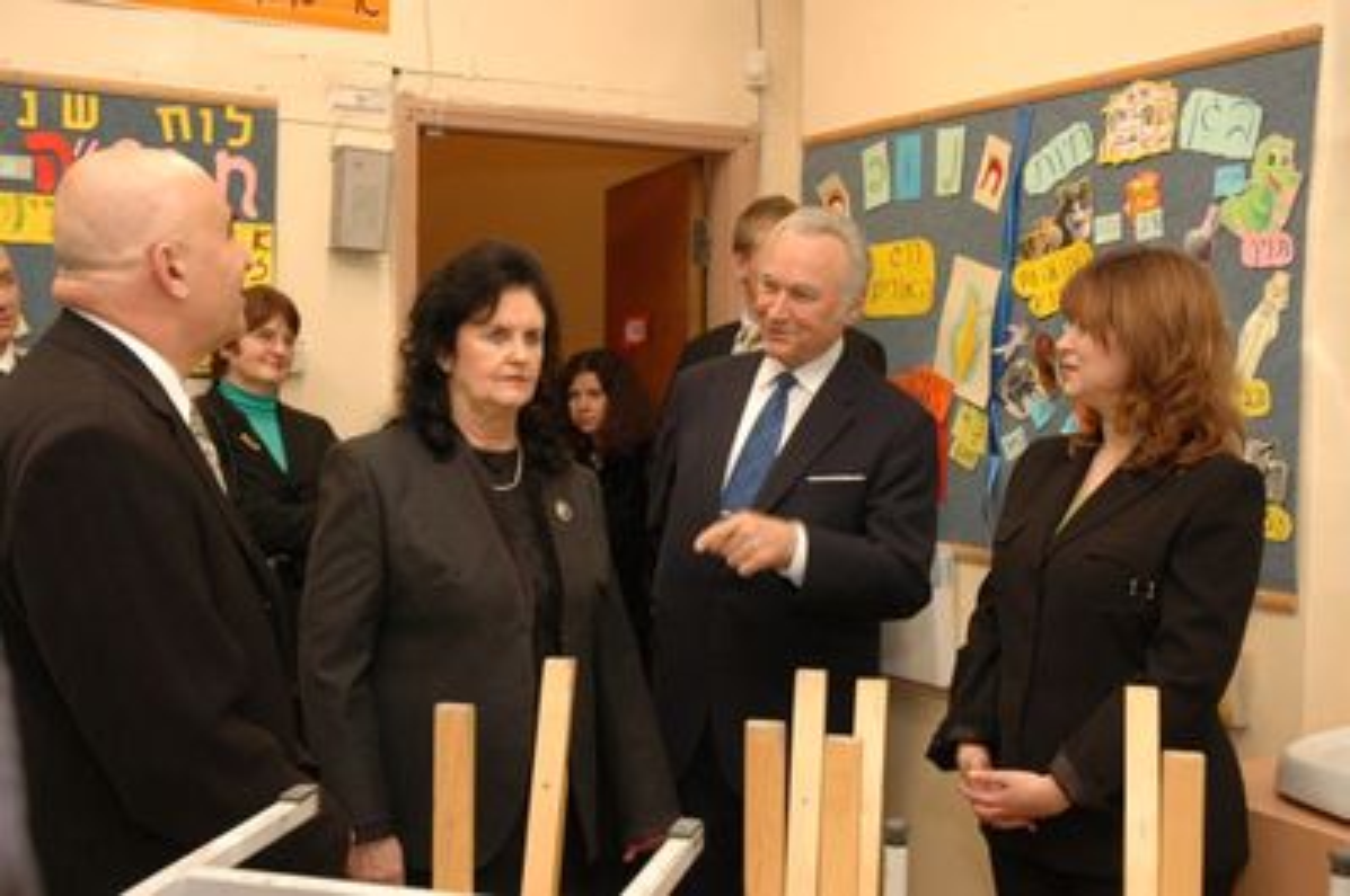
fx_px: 1742
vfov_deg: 28.9
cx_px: 675
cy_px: 448
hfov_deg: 42.4
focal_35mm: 46
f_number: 5.6
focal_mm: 31
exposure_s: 1/40
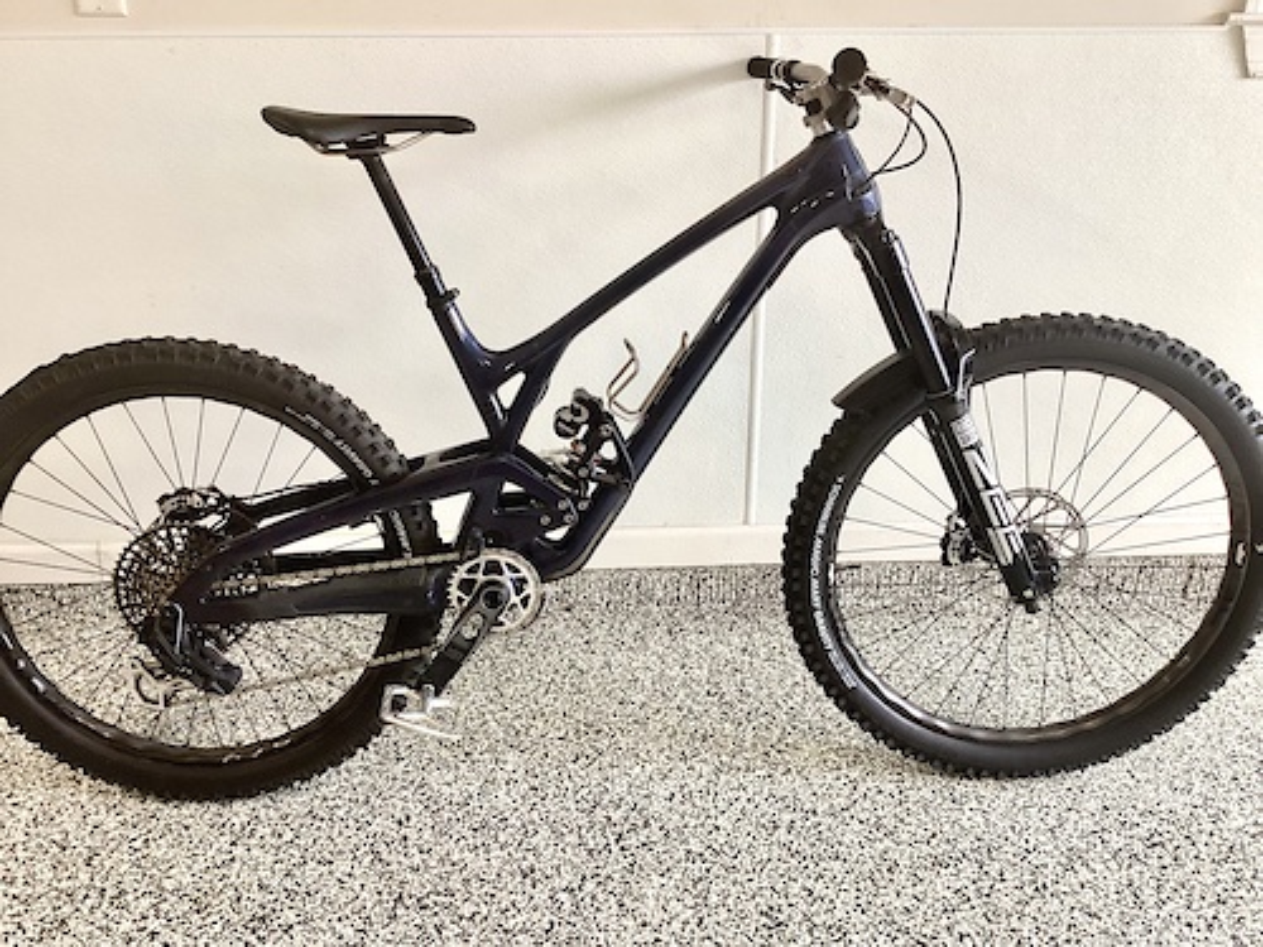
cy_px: 474
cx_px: 632
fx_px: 1131
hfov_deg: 58.4
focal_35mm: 31
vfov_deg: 45.4
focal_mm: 3.3
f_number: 2.4
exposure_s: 1/60
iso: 100
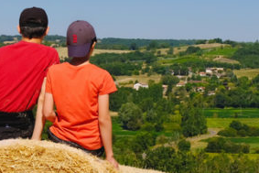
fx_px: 1094
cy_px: 48
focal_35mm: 152
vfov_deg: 9.0
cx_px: 289
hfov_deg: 13.2
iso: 200
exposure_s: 1/350
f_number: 7.1
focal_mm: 27.7
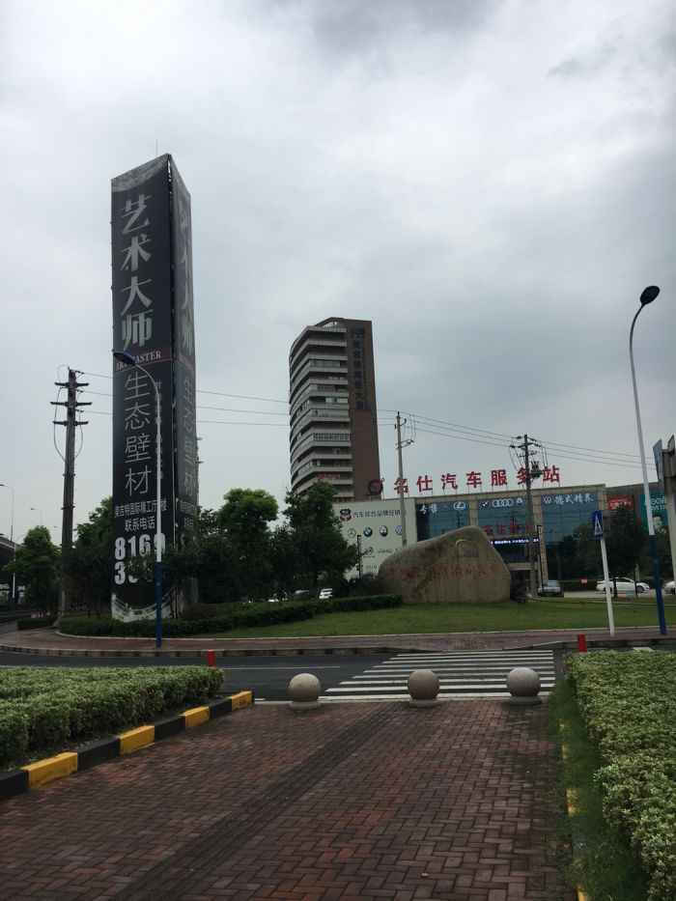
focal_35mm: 29
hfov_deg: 48.2
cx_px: 338
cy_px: 450
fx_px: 755
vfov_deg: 61.7
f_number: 2.2
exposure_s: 1/754
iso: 25
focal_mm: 4.15
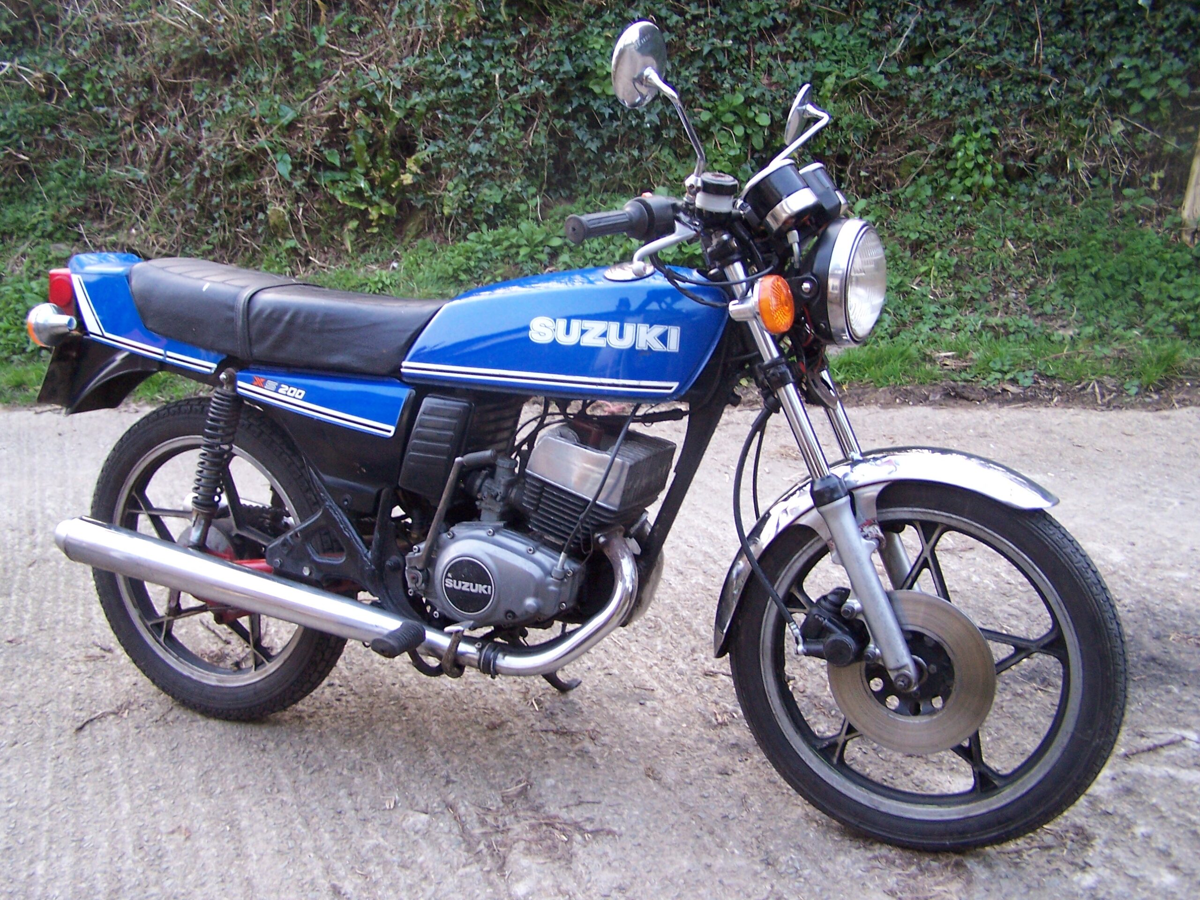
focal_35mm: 38
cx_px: 600
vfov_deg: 37.7
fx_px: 1317
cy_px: 450
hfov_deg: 49.0
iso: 140
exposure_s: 1/20
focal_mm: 6.3
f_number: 2.8
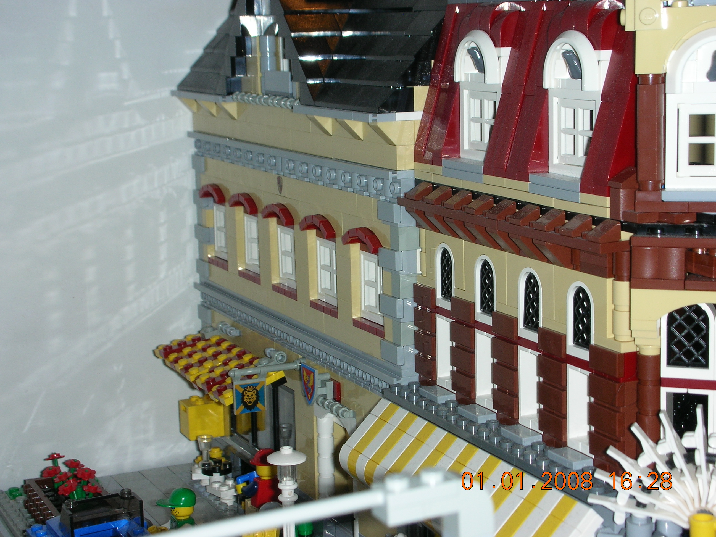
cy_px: 268
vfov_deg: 20.2
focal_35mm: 73
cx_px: 358
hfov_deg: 26.7
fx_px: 1510
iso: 50
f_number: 4.4
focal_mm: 12.2
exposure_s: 1/120
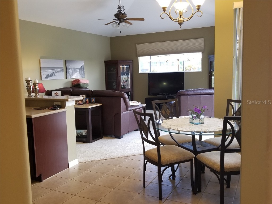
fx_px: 204
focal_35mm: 26
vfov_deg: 53.1
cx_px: 136
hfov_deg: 67.3
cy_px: 102
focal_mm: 4.25
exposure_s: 1/30
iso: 200
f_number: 1.7
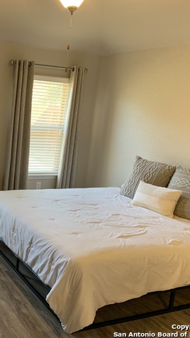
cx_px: 0
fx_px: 341
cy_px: 169
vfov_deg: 52.8
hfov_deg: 29.2
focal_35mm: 38
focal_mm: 4.25
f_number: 1.8
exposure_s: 1/60
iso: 125
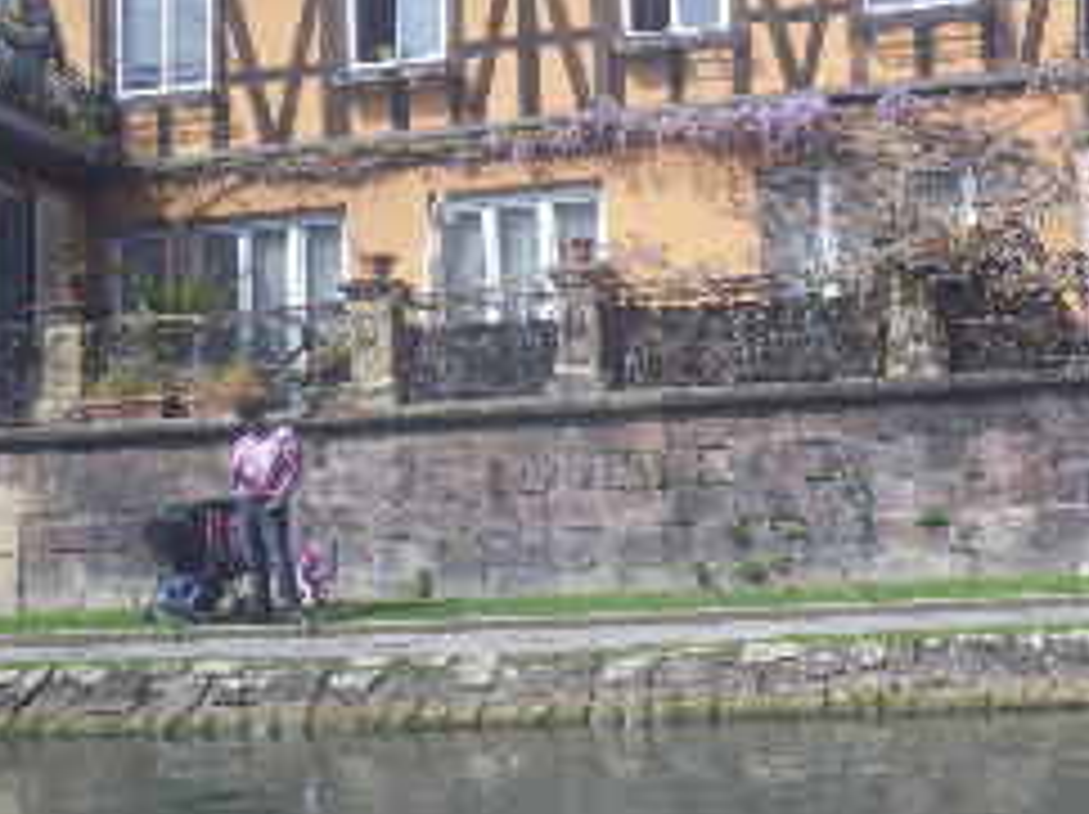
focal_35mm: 54
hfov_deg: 34.9
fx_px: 1697
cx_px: 806
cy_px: 418
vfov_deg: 27.0
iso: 50
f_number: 4.6
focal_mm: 6.1
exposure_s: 1/160
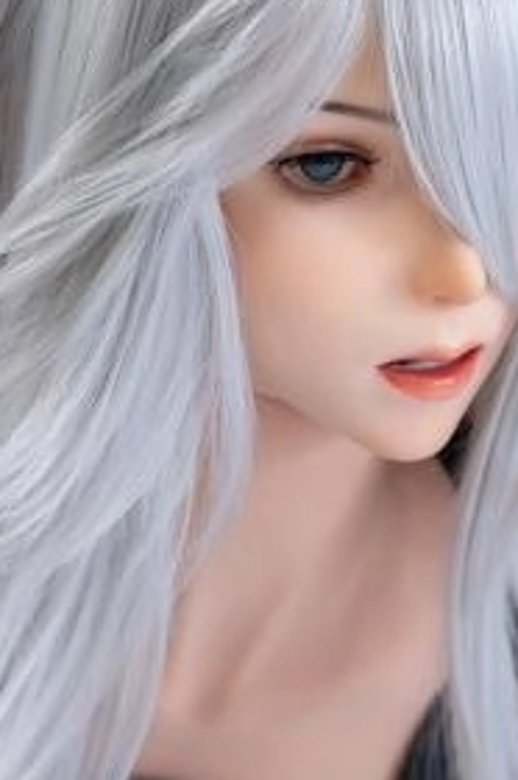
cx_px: 312
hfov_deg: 7.7
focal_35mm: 177
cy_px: 813
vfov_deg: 11.5
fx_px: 3829
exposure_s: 1/125
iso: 125
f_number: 3.5
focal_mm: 55
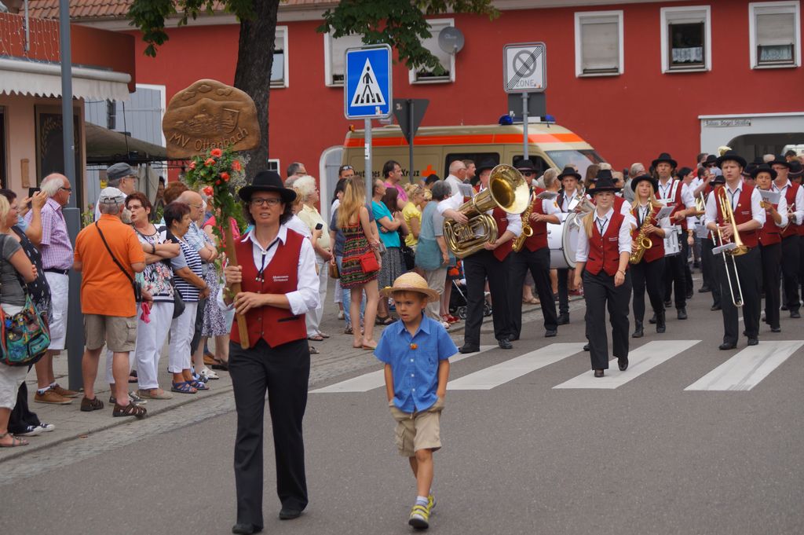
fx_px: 1841
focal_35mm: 82
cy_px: 268
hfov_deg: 24.6
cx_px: 402
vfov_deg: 16.5
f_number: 4.5
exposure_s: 1/320
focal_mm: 55
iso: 100
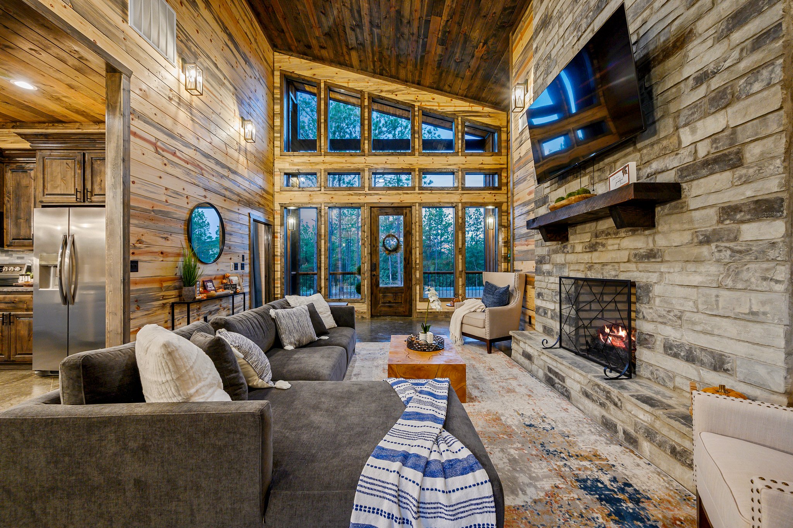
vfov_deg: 81.1
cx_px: 396
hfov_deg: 104.3
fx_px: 308
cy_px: 264
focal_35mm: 14
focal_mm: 14
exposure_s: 1/3
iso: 200
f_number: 9
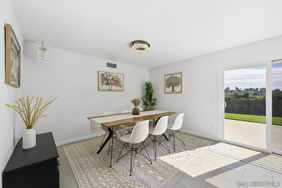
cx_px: 141
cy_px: 94
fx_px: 110
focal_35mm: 14
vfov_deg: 81.2
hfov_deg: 104.3
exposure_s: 1/640
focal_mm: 14
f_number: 8
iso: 320
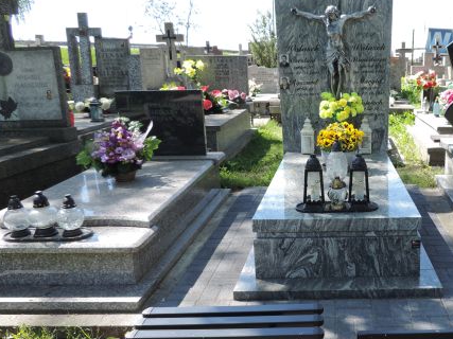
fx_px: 471
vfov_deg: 39.6
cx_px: 330
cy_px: 178
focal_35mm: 36
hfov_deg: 49.7
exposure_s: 1/250
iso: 80
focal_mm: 4.3
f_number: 3
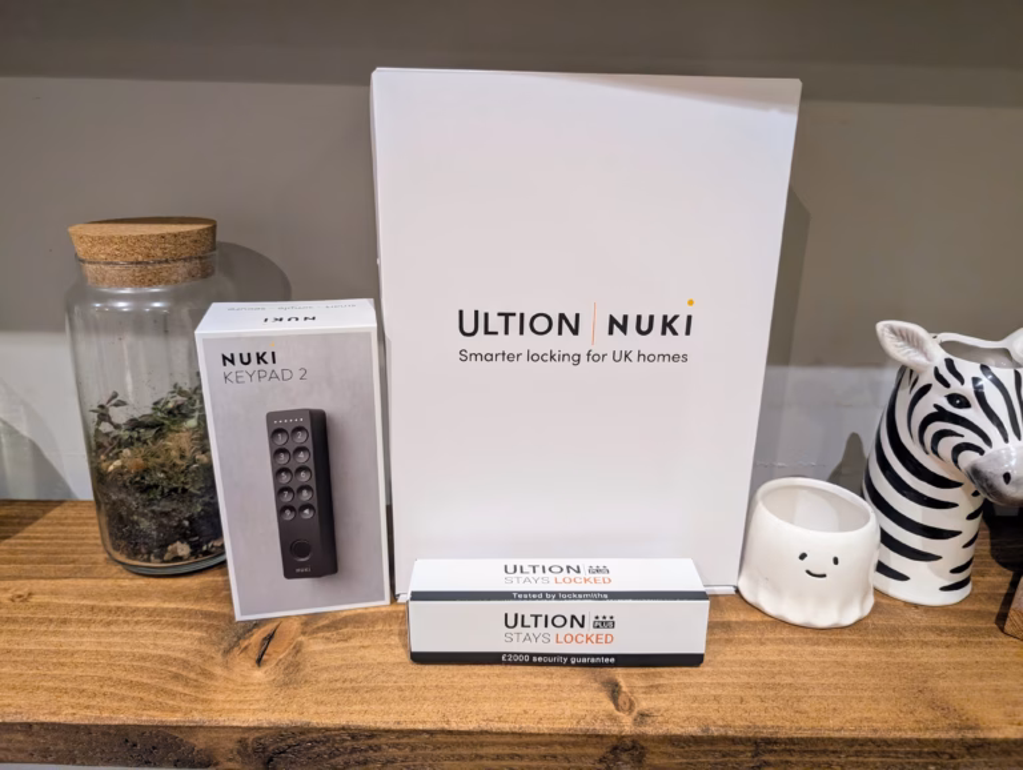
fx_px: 710
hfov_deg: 71.5
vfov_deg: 56.9
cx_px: 512
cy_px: 385
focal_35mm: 24
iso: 1692
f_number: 1.68
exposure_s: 1/111
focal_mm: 6.9
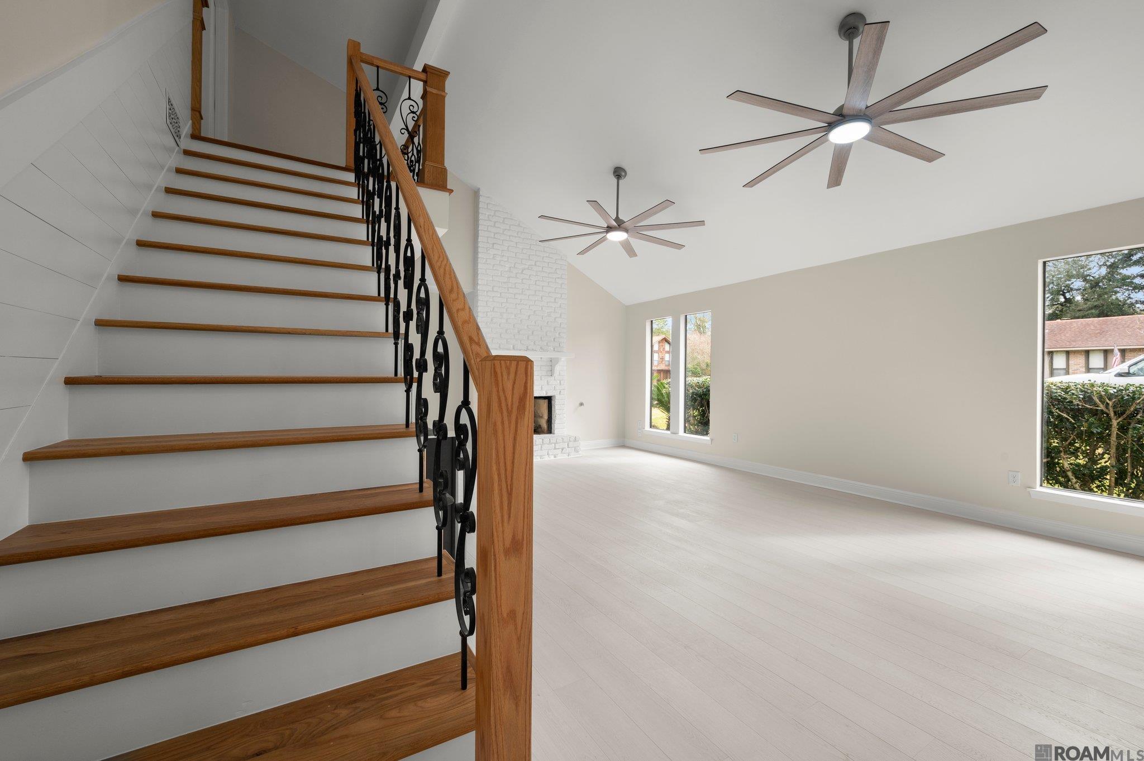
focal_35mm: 14
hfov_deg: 104.3
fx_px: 445
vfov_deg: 81.1
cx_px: 572
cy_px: 380
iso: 250
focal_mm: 14
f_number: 10
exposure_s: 1/13
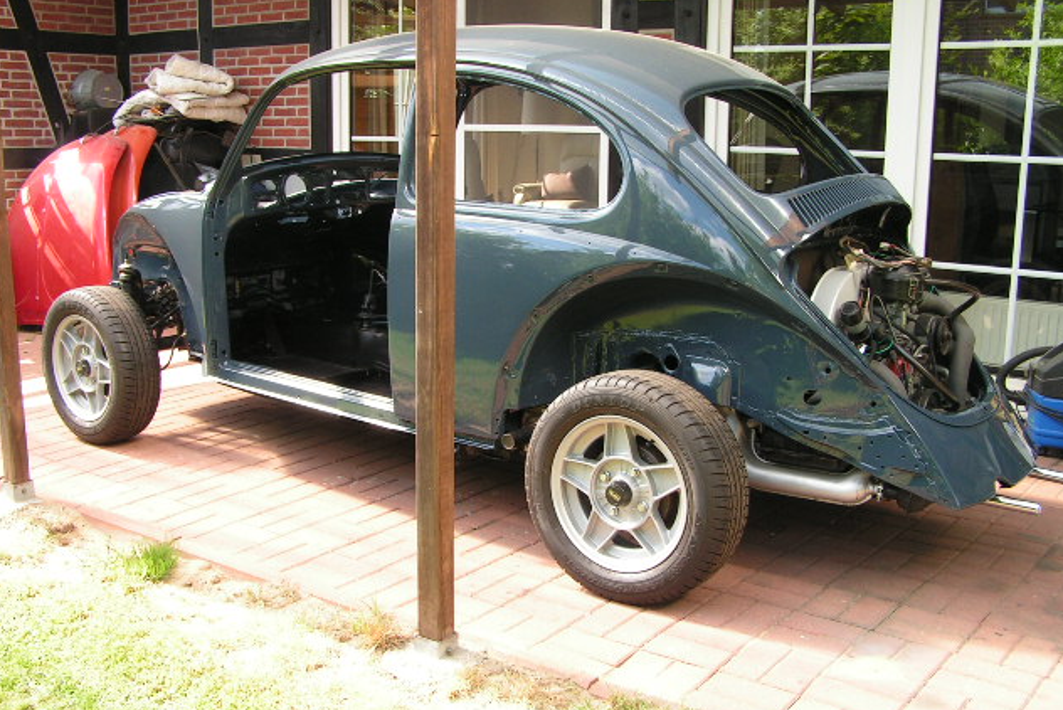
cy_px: 315
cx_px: 533
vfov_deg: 33.4
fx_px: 1182
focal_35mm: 40
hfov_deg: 48.4
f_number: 4
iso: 50
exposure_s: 1/60
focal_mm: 6.3
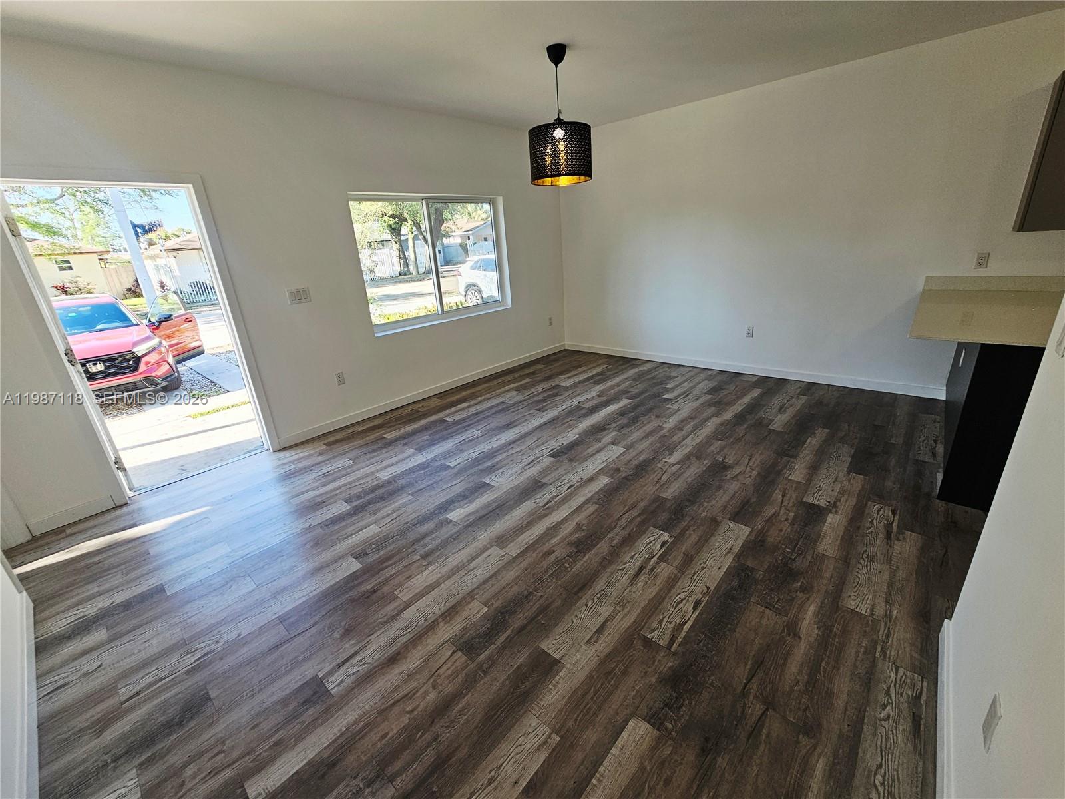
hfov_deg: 106.2
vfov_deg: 89.9
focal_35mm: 13
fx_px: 400
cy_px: 400
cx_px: 532
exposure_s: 1/100
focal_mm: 2.2
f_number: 2.2
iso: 64
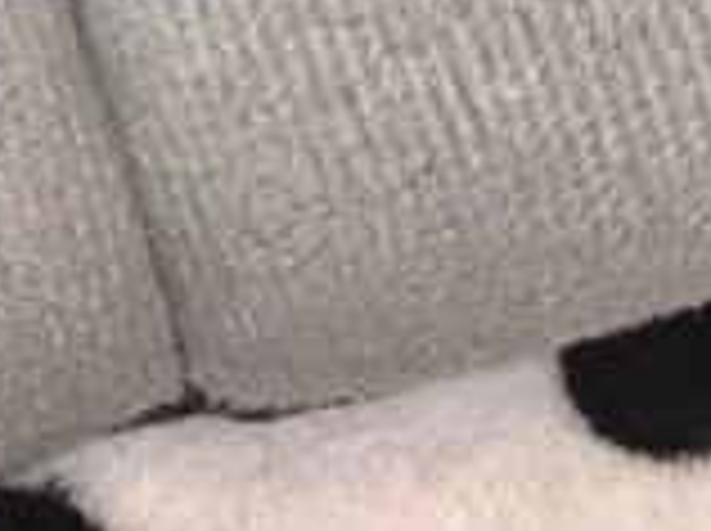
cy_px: -1143
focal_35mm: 165
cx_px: -914
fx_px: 3384
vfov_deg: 7.7
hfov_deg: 10.5
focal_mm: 5.96
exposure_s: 1/20
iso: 40
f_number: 1.6
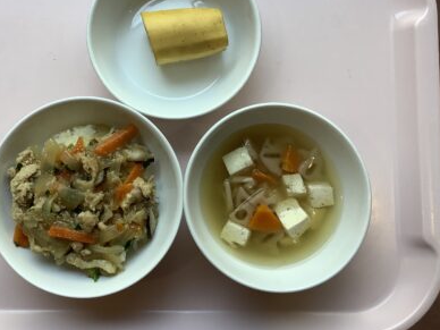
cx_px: 170
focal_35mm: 40
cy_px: 128
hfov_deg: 46.5
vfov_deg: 35.8
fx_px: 508
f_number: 2.4
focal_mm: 3.3
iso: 40
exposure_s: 1/120
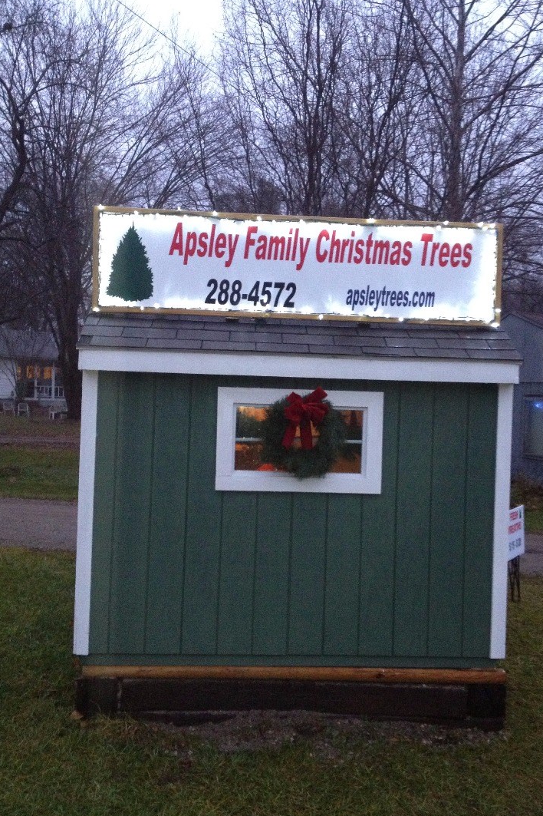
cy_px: 406
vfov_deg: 51.9
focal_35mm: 37
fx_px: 838
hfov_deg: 35.9
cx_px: 295
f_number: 2.4
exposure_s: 1/20
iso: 400
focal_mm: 4.28
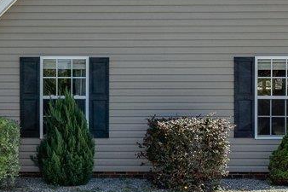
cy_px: 115
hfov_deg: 20.1
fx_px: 776
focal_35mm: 97
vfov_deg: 14.1
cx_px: -30
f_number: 8
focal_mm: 16
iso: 320
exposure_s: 1/500
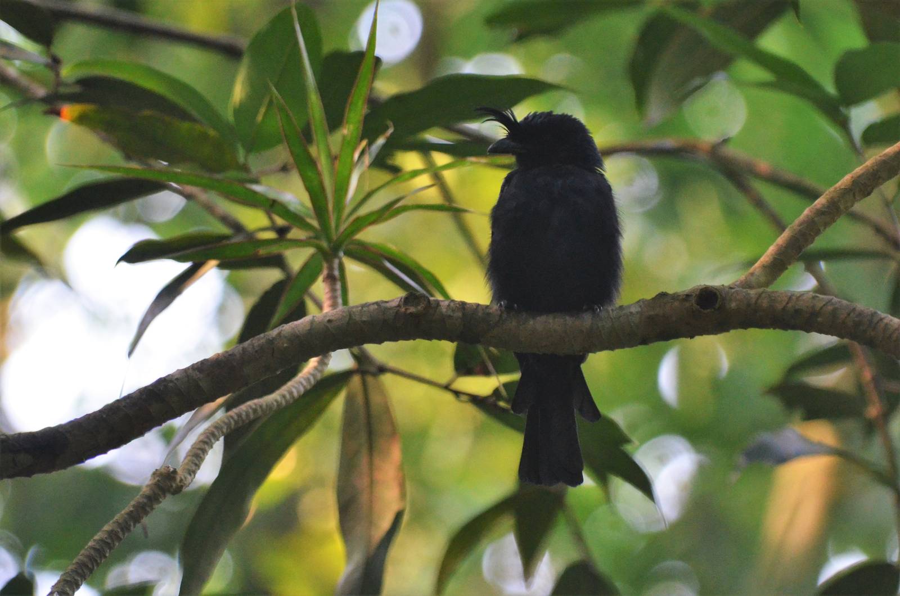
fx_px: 8982
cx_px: 450
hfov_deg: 5.7
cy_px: 298
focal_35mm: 360
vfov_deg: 3.8
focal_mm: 240
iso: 2500
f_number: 5.3
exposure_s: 1/400
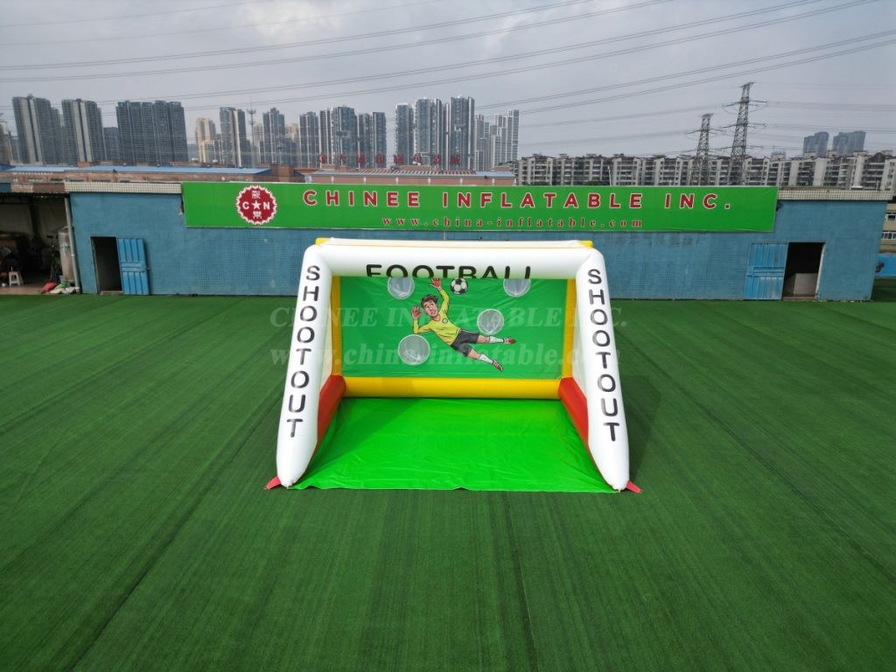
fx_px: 621
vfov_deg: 56.8
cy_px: 336
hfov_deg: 71.6
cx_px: 448
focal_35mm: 24
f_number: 1.7
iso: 110
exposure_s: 1/3200
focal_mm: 6.72
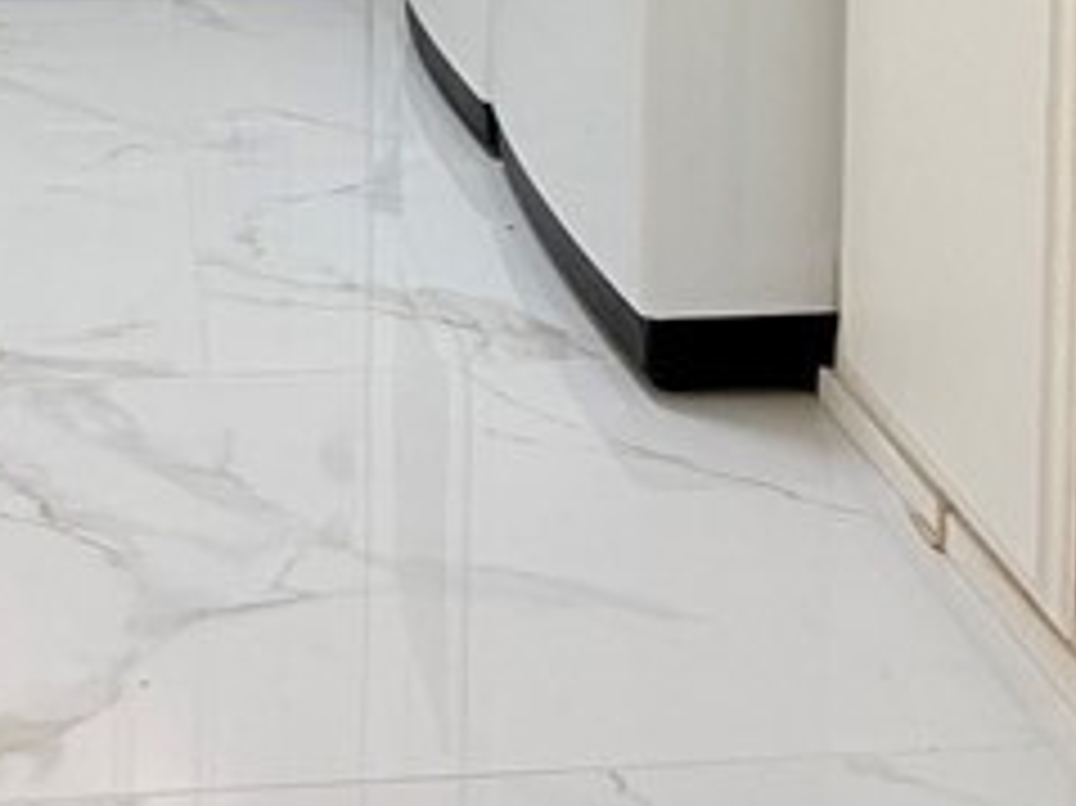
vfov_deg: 21.3
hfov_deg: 31.7
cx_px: 297
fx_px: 1864
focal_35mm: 60
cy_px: -329
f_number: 2.2
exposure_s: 1/120
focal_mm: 2.22
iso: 160
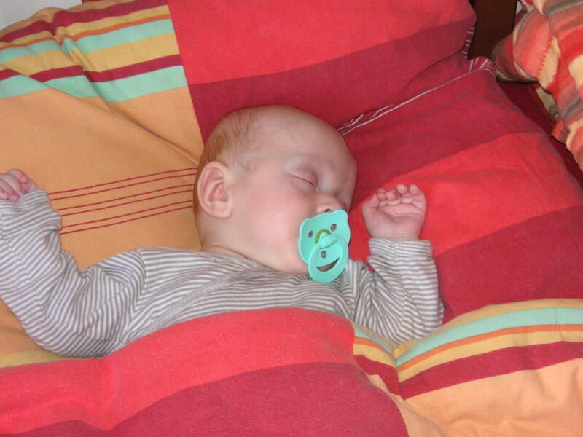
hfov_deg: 31.7
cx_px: 292
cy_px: 218
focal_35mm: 61
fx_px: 1027
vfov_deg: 24.0
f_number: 3.9
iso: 160
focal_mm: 10.2
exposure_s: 1/60
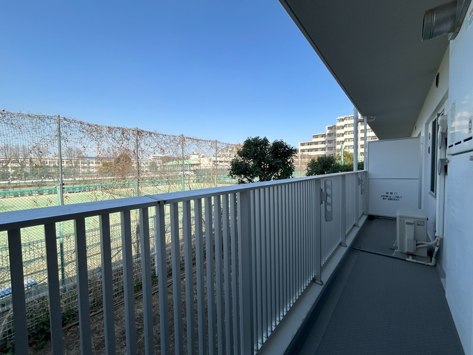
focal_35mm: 14
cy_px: 178
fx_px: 191
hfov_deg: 102.1
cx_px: 236
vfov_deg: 85.7
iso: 32
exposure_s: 1/704
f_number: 2.4
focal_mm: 1.54
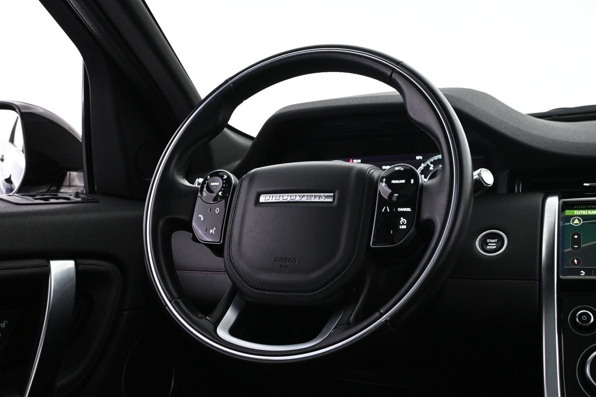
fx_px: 683
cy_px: 198
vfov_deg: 32.4
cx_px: 298
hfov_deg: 47.2
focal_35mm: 41
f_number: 4.5
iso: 1600
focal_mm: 27.5
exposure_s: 1/30
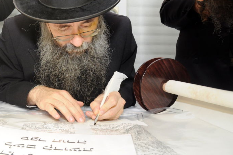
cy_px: 45
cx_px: 63
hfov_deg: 47.0
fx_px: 259
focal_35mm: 40
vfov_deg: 32.9
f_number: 5.6
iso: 640
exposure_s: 1/80
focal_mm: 18
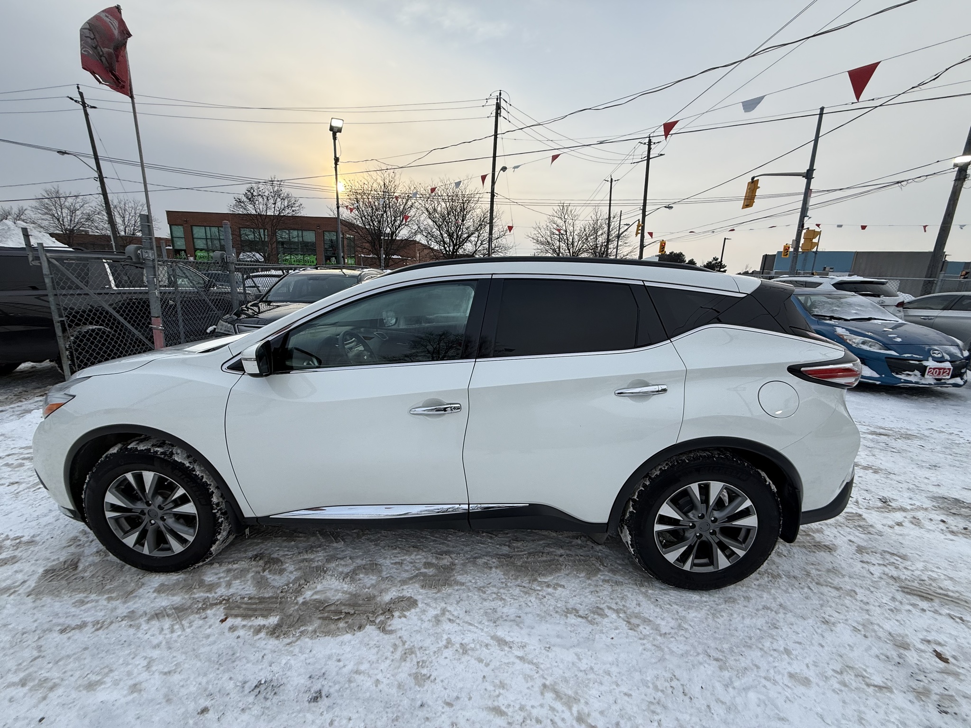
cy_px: 364
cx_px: 486
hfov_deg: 102.1
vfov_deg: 85.7
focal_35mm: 14
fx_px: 393
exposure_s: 1/770
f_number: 2.2
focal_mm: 2.22
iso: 50
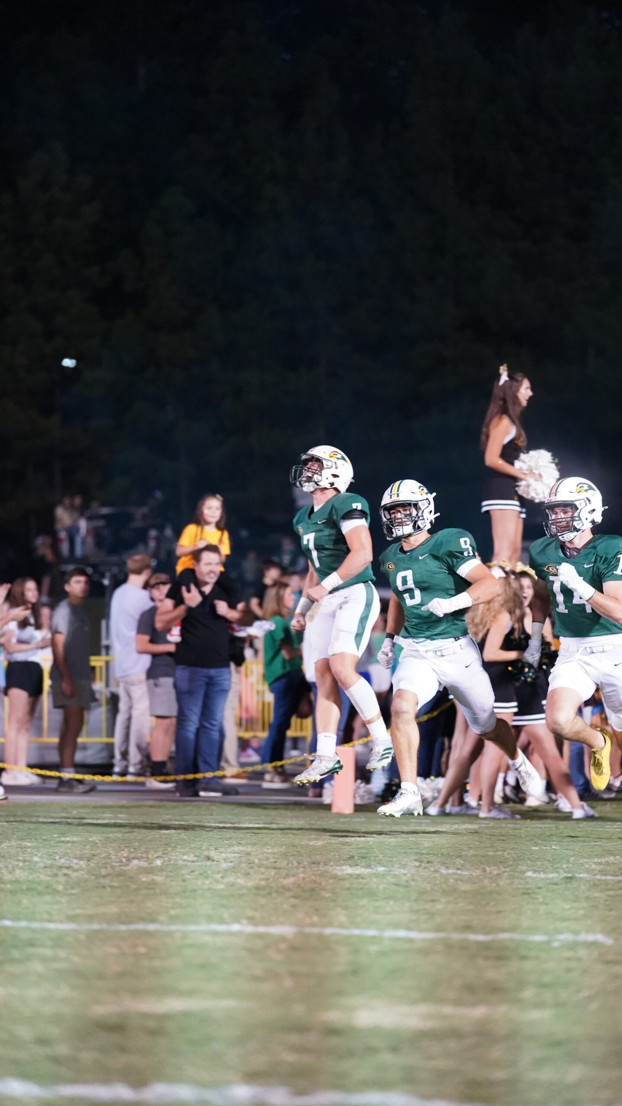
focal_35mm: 139
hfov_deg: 8.7
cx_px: 335
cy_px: 551
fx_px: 4075
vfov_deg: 15.5
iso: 8000
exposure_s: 1/500
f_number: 2.8
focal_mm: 132
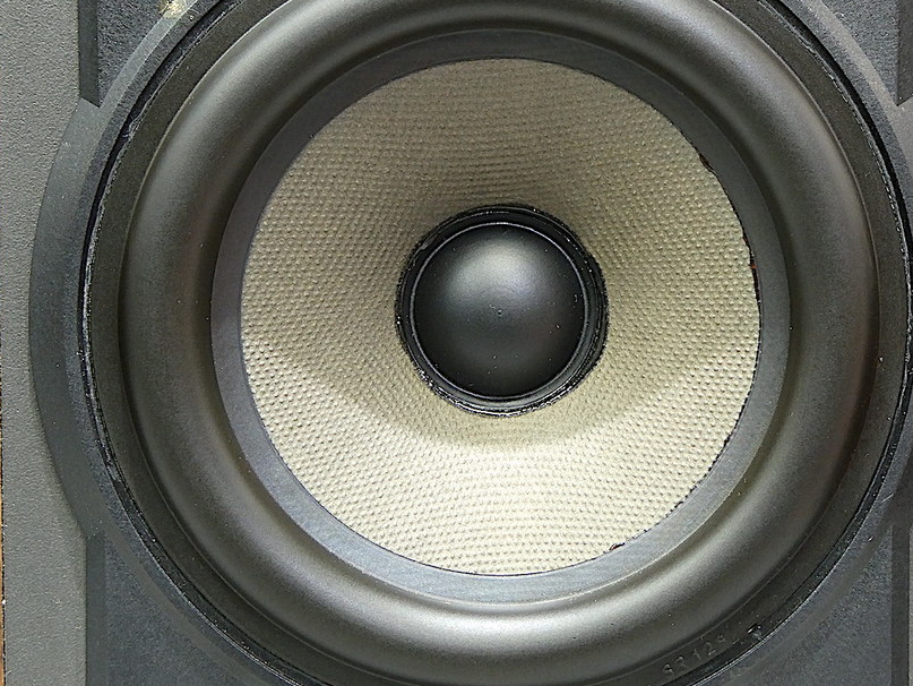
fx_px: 2823
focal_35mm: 107
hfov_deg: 18.4
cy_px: 295
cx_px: 499
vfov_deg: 13.8
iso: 400
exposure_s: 1/2.5
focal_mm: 16.1
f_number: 6.3
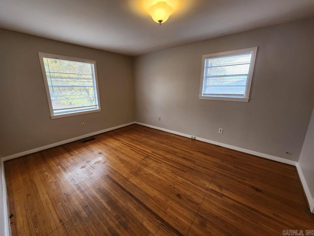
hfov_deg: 106.2
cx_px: 157
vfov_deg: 89.9
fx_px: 118
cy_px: 118
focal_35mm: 13
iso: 320
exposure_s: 1/40
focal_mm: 2.2
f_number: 2.2
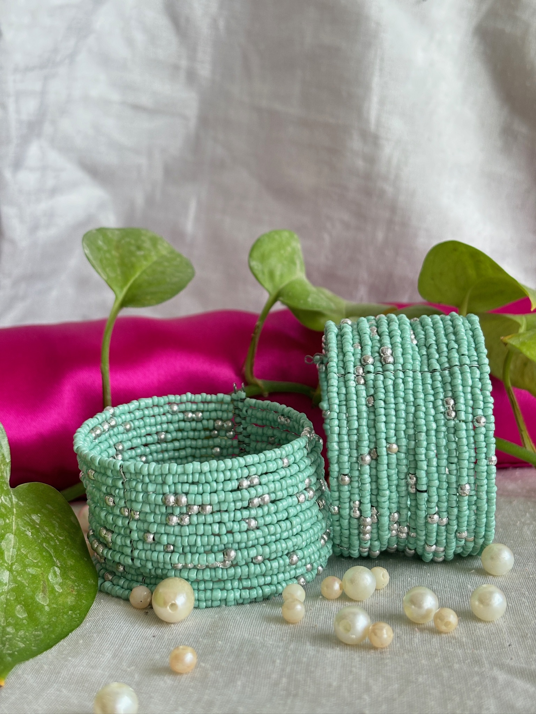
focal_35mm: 52
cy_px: 357
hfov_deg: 28.0
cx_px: 268
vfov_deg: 36.8
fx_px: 1074
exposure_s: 1/60
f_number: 1.6
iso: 64
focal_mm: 5.96
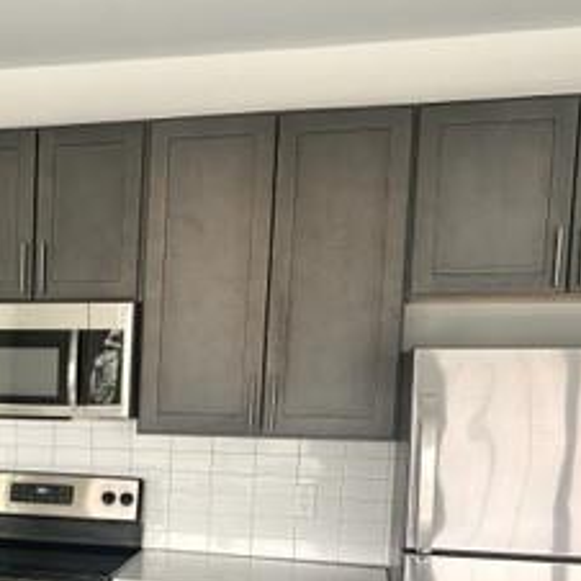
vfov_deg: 27.7
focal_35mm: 60
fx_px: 1139
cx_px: -64
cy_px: 506
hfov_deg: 26.3
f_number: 1.78
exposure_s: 1/121
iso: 160
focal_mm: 6.86
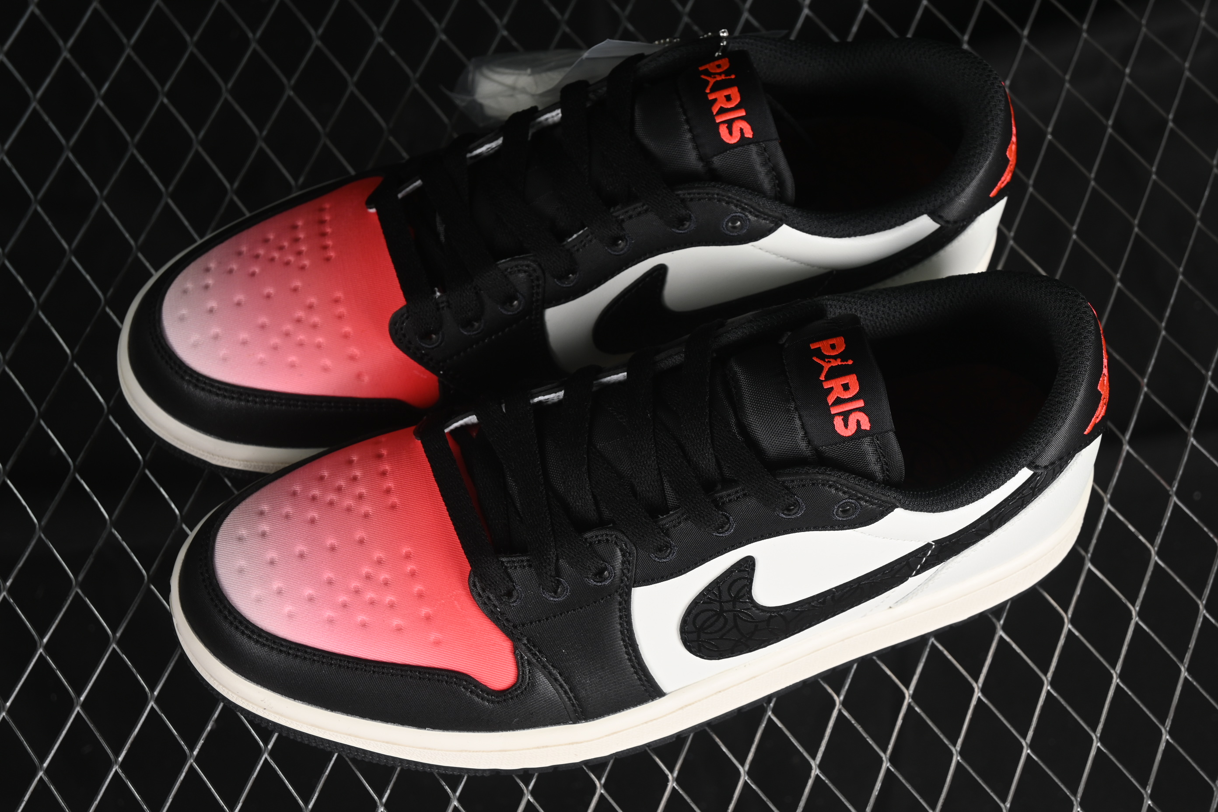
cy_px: 406
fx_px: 2537
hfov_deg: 27.0
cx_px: 609
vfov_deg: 18.2
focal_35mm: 75
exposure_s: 1/60
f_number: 7.1
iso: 160
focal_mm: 50
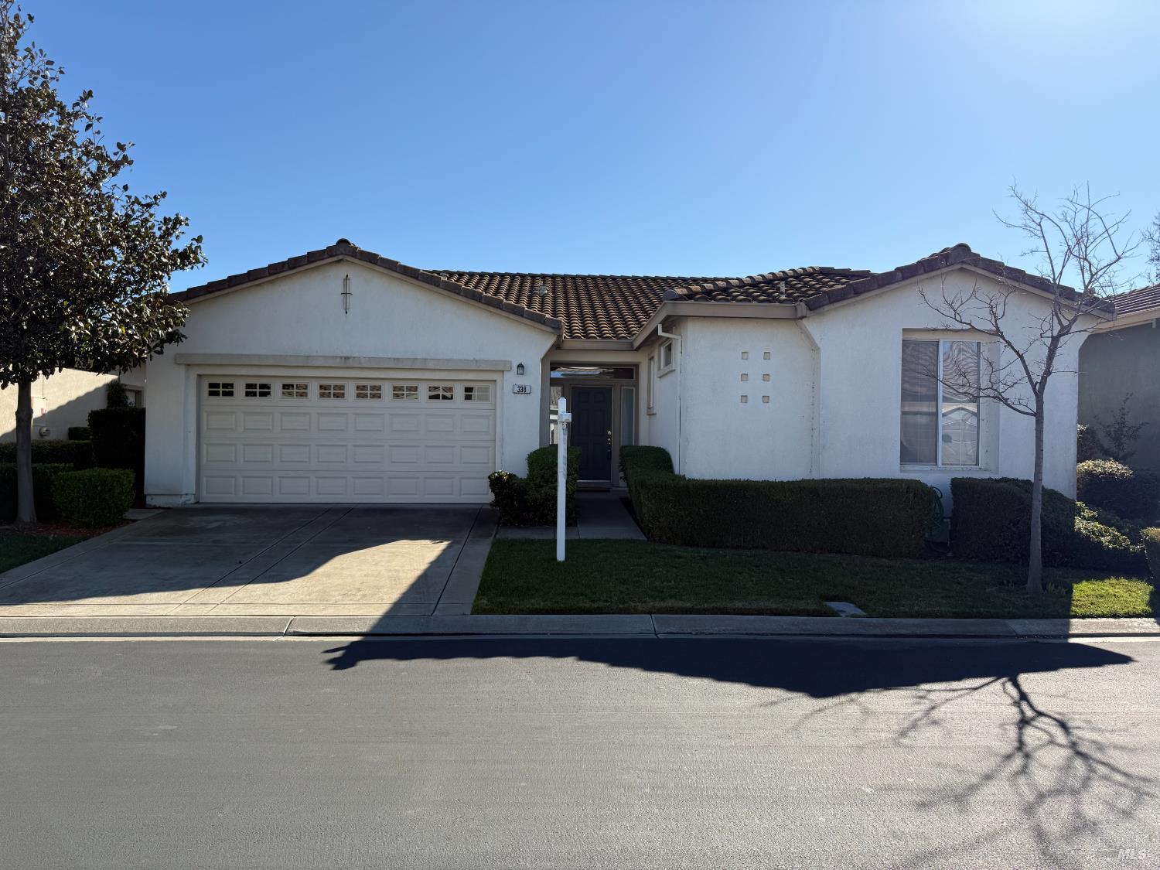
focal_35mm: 24
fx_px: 804
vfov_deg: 56.8
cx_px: 580
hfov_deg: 71.6
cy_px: 435
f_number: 1.78
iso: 80
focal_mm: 6.76
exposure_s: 1/4673
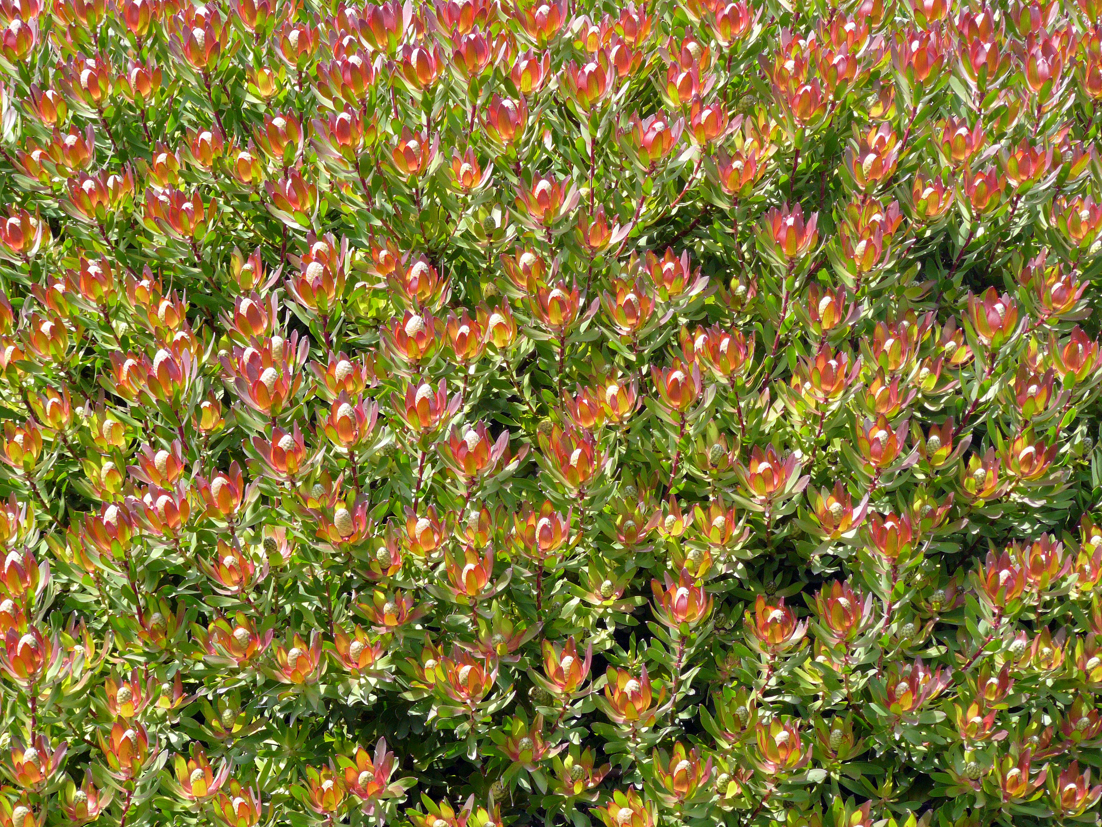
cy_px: 414
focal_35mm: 147
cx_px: 551
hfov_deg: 13.4
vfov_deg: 10.1
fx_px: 4680
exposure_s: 1/160
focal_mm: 24.6
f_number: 4
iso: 100
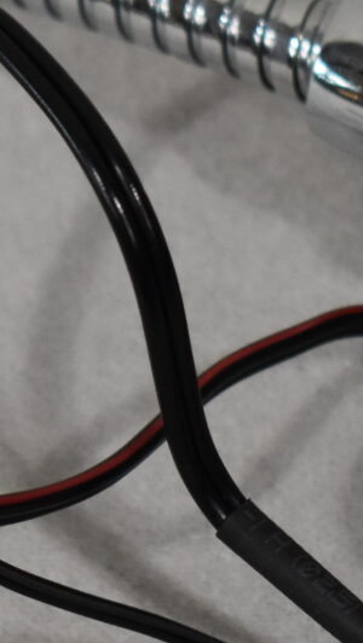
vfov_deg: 5.2
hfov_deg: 2.9
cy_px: 546
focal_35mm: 416
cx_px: 252
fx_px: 7097
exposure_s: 1/200
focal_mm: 55
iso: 800
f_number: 5.6
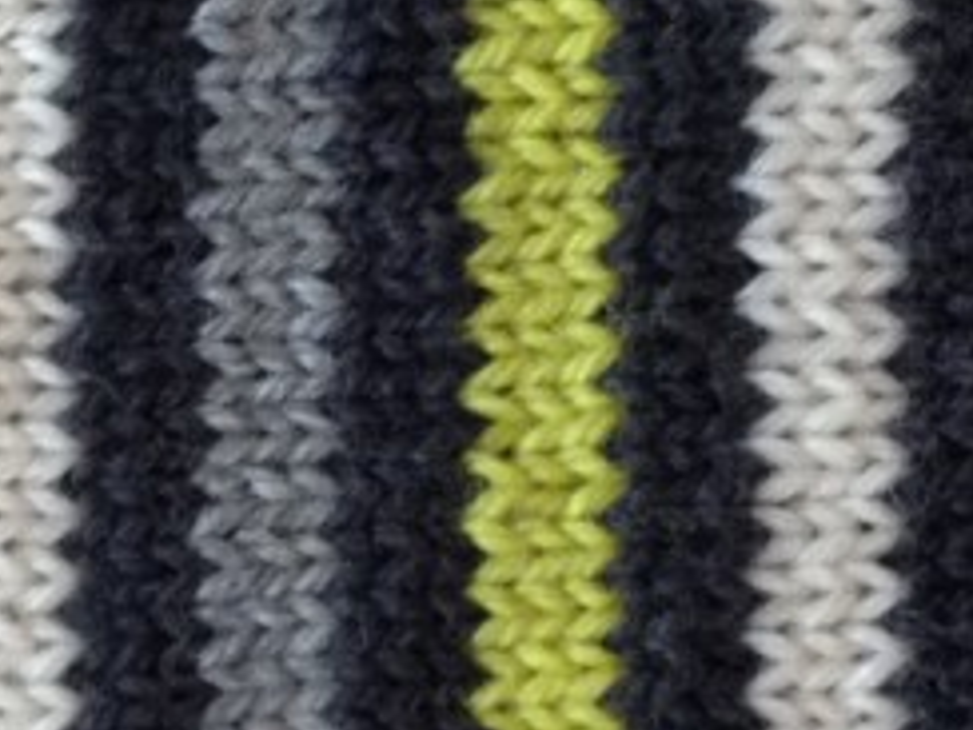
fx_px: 4132
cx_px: 287
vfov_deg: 10.1
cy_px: 431
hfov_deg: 13.4
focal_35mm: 147
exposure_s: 1/20
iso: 160
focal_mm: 4.28
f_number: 2.4
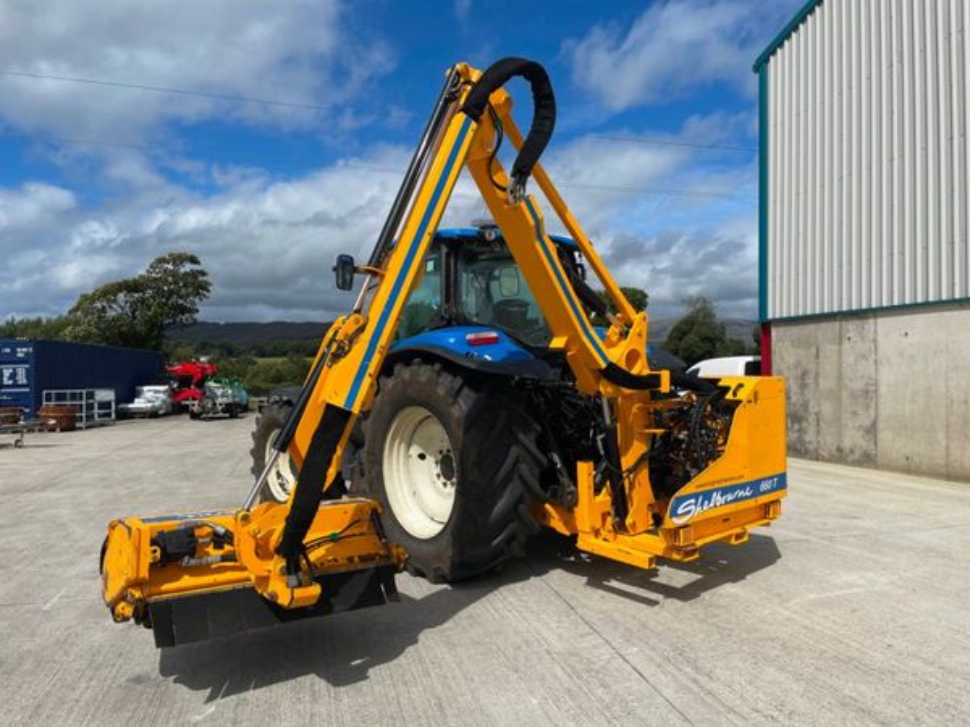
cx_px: 485
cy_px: 364
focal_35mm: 26
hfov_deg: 67.3
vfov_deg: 53.1
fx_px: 729
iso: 32
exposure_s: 1/6494
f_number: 1.6
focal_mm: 4.2
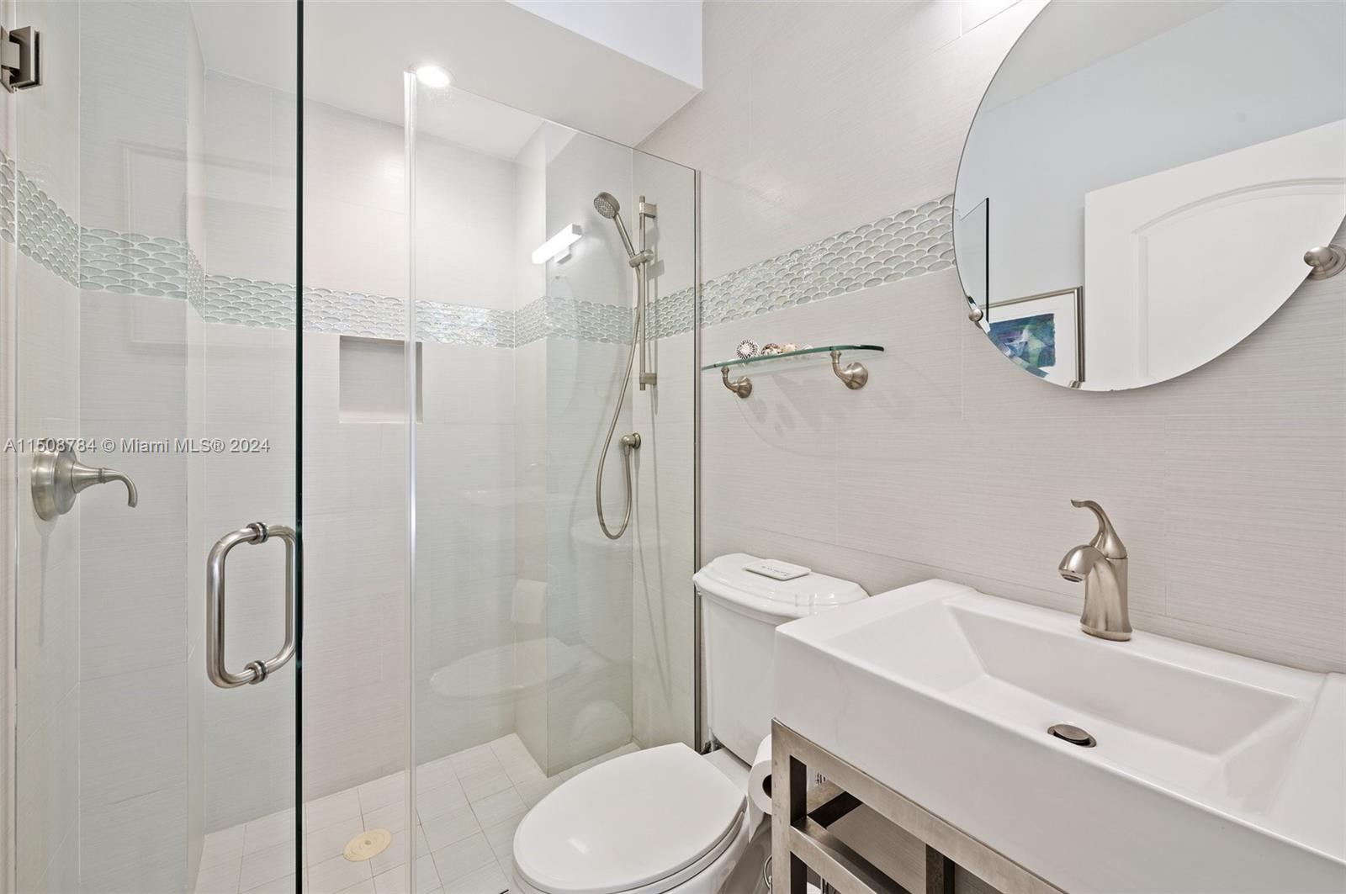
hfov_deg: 104.3
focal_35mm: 14
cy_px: 447
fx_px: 523
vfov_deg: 81.1
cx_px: 673
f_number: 8
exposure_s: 1/2
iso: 200
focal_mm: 14
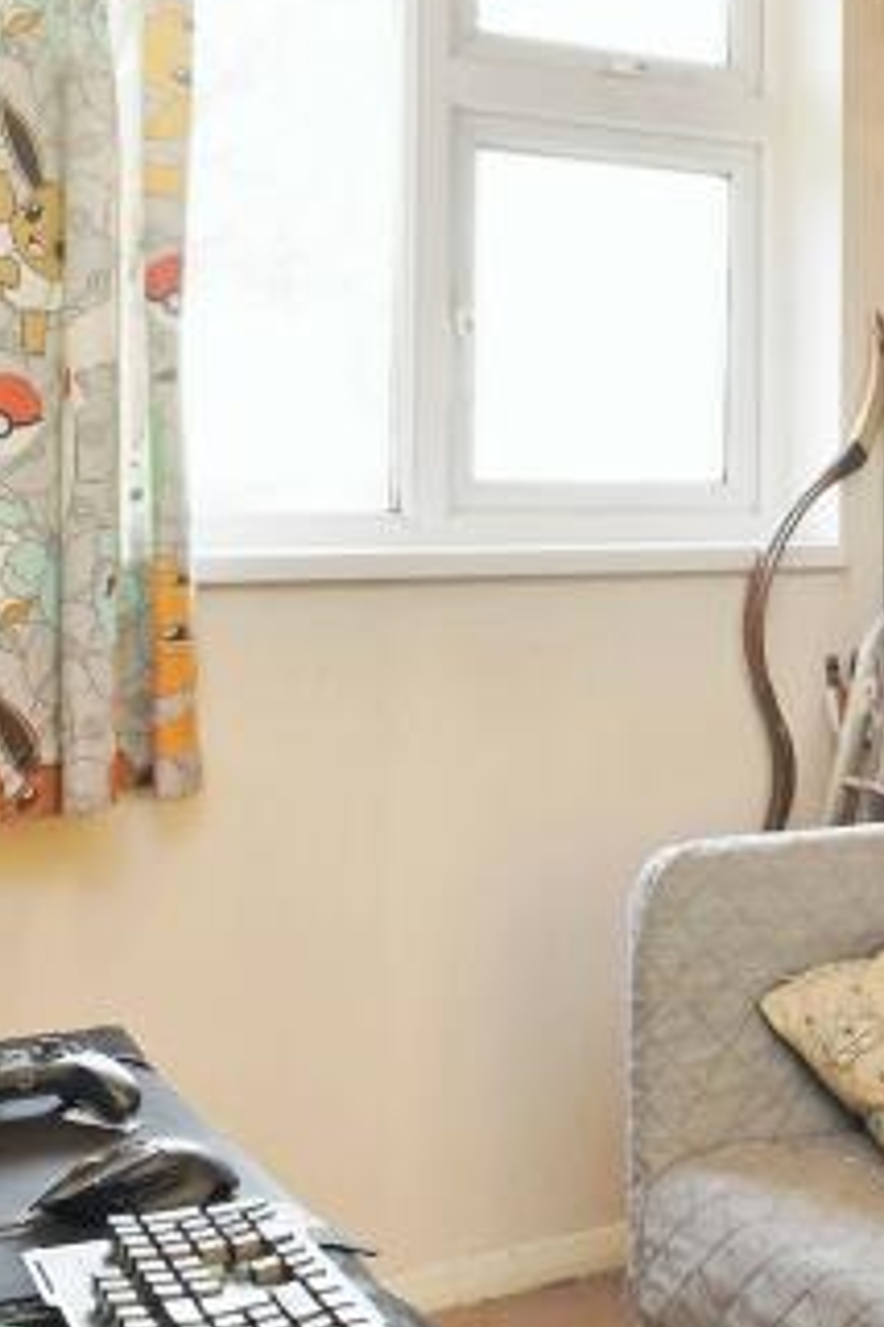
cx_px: 839
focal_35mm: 51
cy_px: 556
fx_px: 1878
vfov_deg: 38.8
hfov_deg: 25.4
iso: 125
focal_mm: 16
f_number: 8
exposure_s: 1/1.6
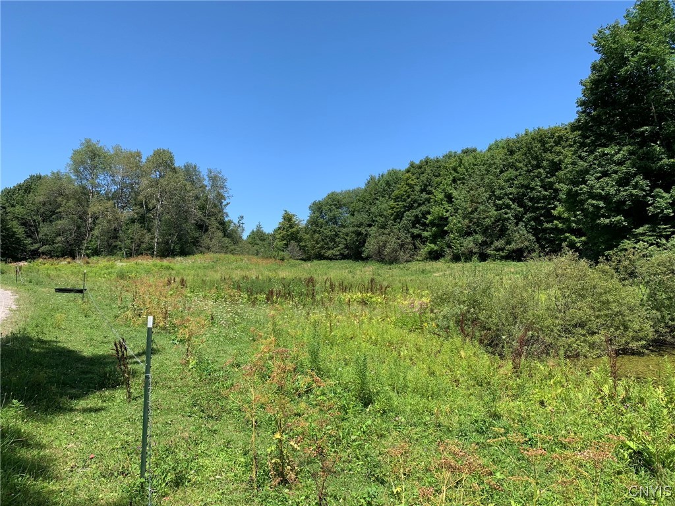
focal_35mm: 26
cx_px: 338
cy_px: 253
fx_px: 507
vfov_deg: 53.1
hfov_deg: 67.3
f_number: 1.8
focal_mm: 4.25
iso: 25
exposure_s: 1/1387
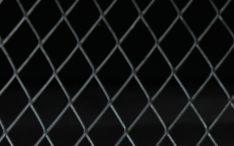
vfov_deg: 4.3
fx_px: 1945
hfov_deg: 6.7
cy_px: 290
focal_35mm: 305
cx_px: 428
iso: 160
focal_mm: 50
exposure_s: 1/50
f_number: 6.3
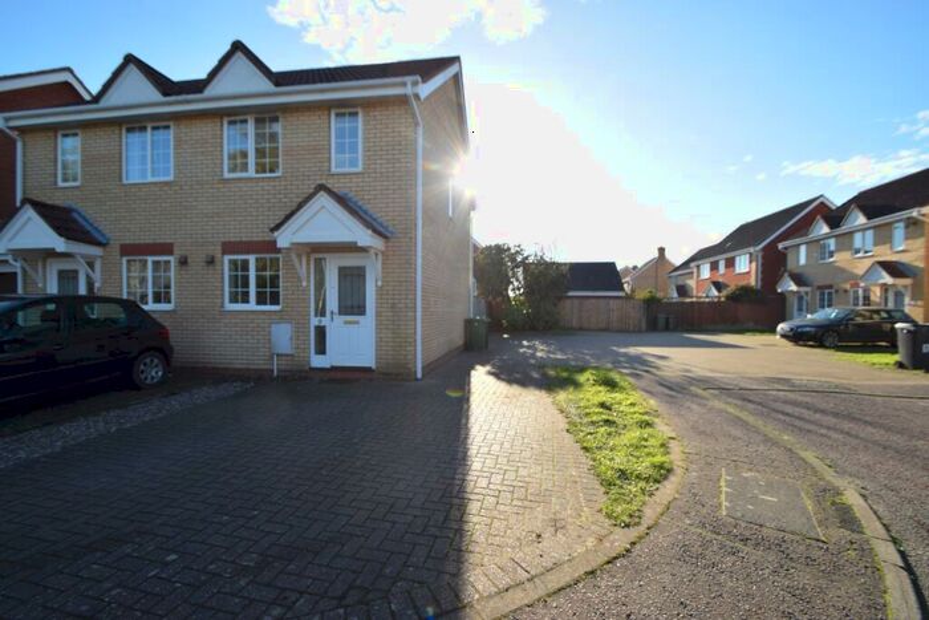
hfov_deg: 100.4
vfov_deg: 77.4
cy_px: 310
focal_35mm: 15
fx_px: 387
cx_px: 464
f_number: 6.3
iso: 100
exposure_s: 1/160
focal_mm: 10
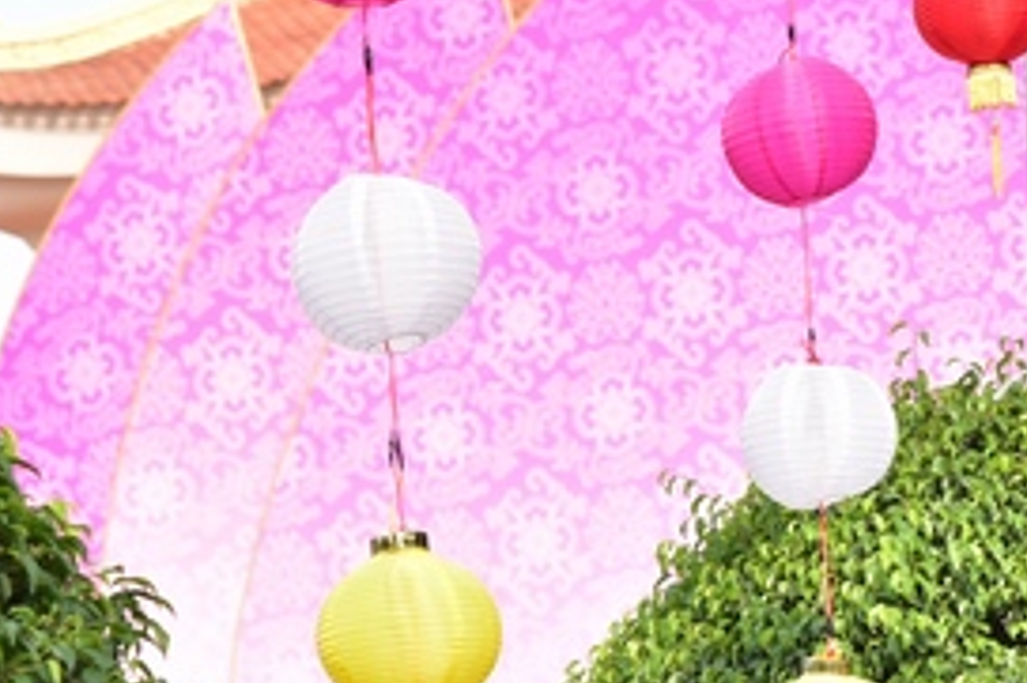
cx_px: 1170
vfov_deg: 6.0
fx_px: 6472
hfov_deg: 9.0
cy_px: 96
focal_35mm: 227
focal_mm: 95
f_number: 5.6
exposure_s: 1/200
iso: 200
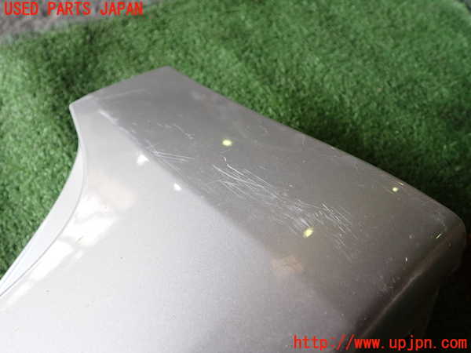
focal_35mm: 30
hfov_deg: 60.0
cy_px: 176
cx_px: 236
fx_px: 408
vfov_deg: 46.8
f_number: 2.3
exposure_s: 1/100
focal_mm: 5.4
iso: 100
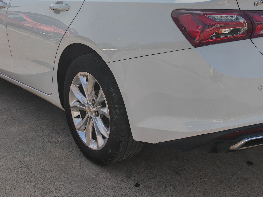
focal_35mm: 54
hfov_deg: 35.3
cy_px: 36
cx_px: 166
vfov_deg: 26.5
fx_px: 410
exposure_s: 1/1800
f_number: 1.9
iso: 50
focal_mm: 6.12
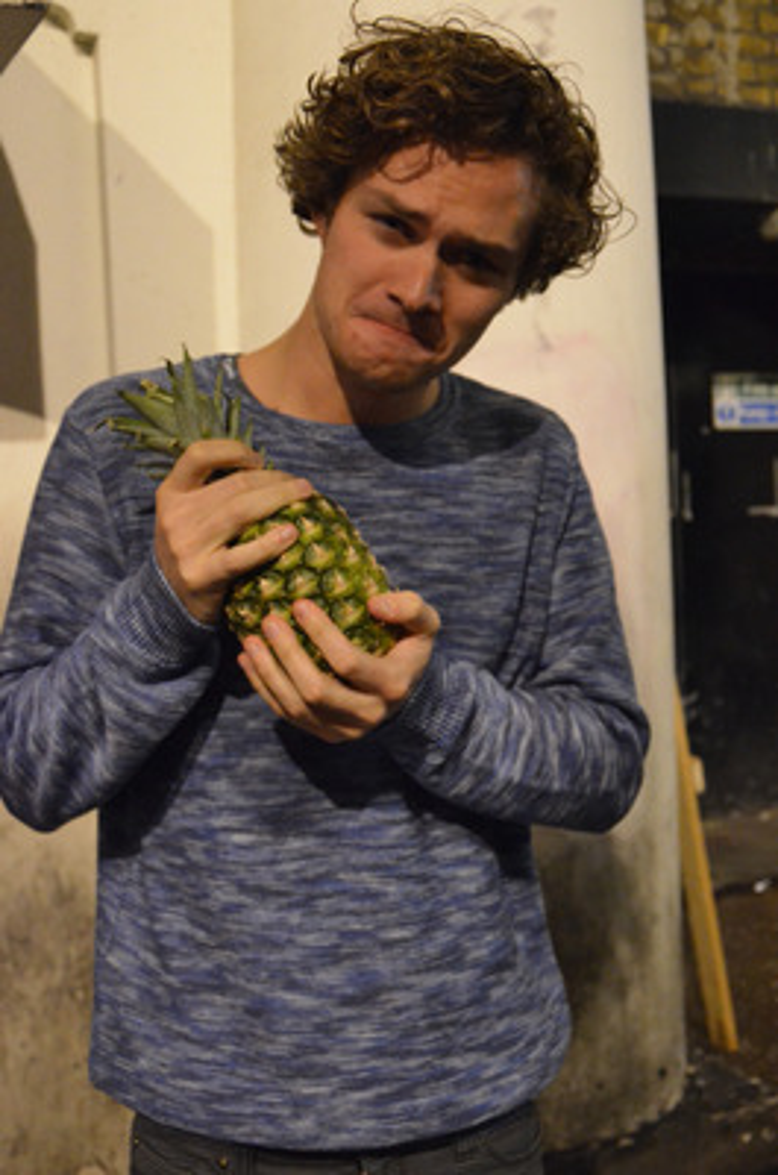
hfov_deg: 29.7
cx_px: 389
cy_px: 588
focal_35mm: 45
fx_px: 1465
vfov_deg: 43.7
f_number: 5
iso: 6400
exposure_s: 1/100
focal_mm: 30
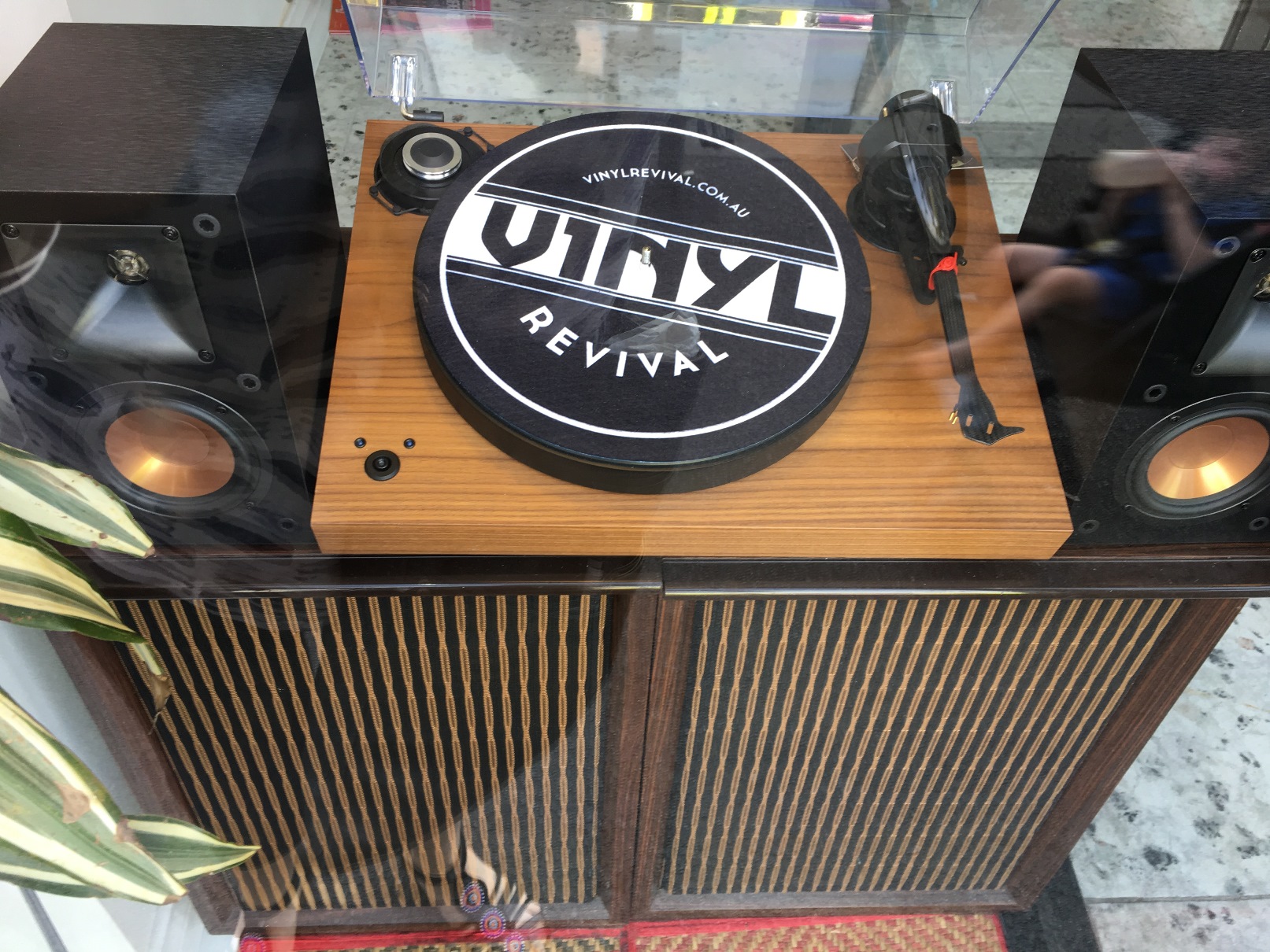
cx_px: 635
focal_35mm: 29
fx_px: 1064
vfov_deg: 48.2
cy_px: 476
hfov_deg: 61.7
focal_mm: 4.15
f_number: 2.2
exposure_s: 1/50
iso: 32
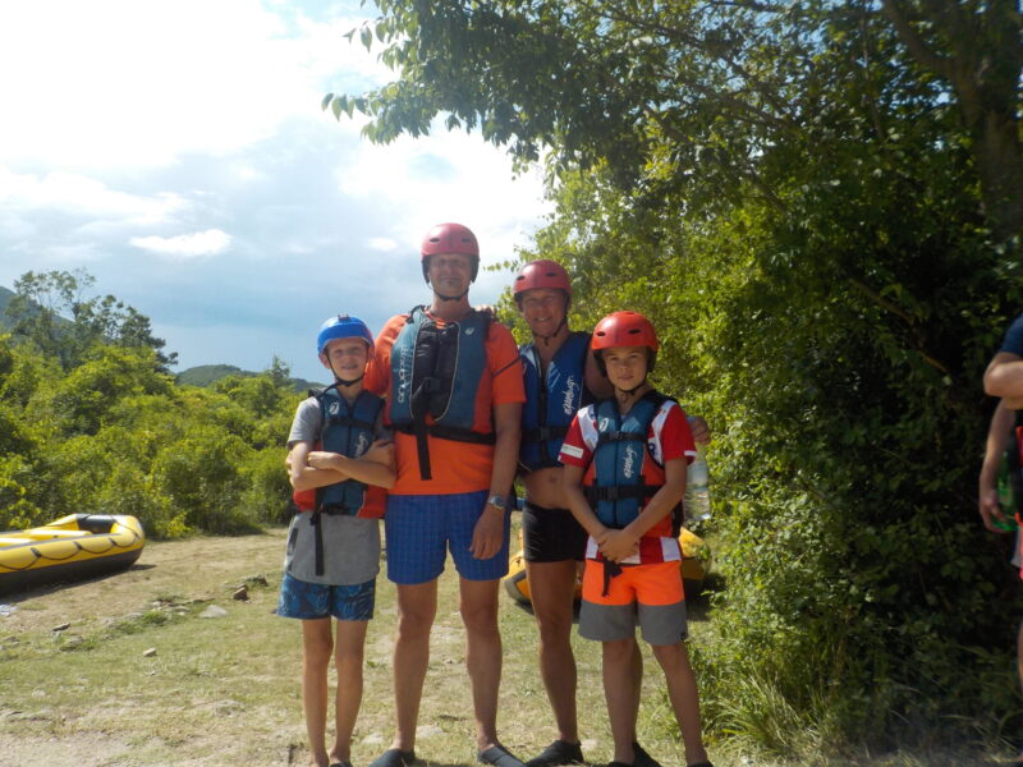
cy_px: 384
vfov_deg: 46.8
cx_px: 512
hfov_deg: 60.0
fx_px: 887
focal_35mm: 30
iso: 125
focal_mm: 4.1
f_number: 3.3
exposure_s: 1/1250
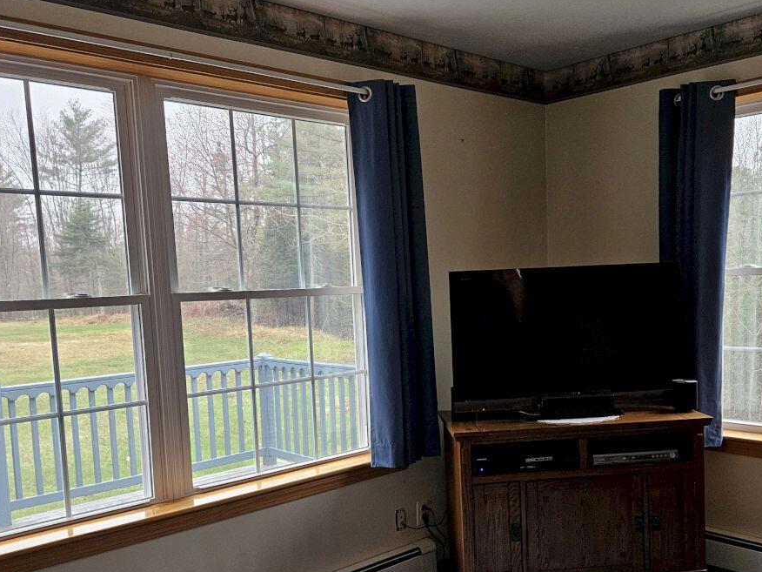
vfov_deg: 40.5
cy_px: 347
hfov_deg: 52.2
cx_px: 460
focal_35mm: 35
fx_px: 770
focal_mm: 5.4
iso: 400
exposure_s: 1/120
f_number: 1.8
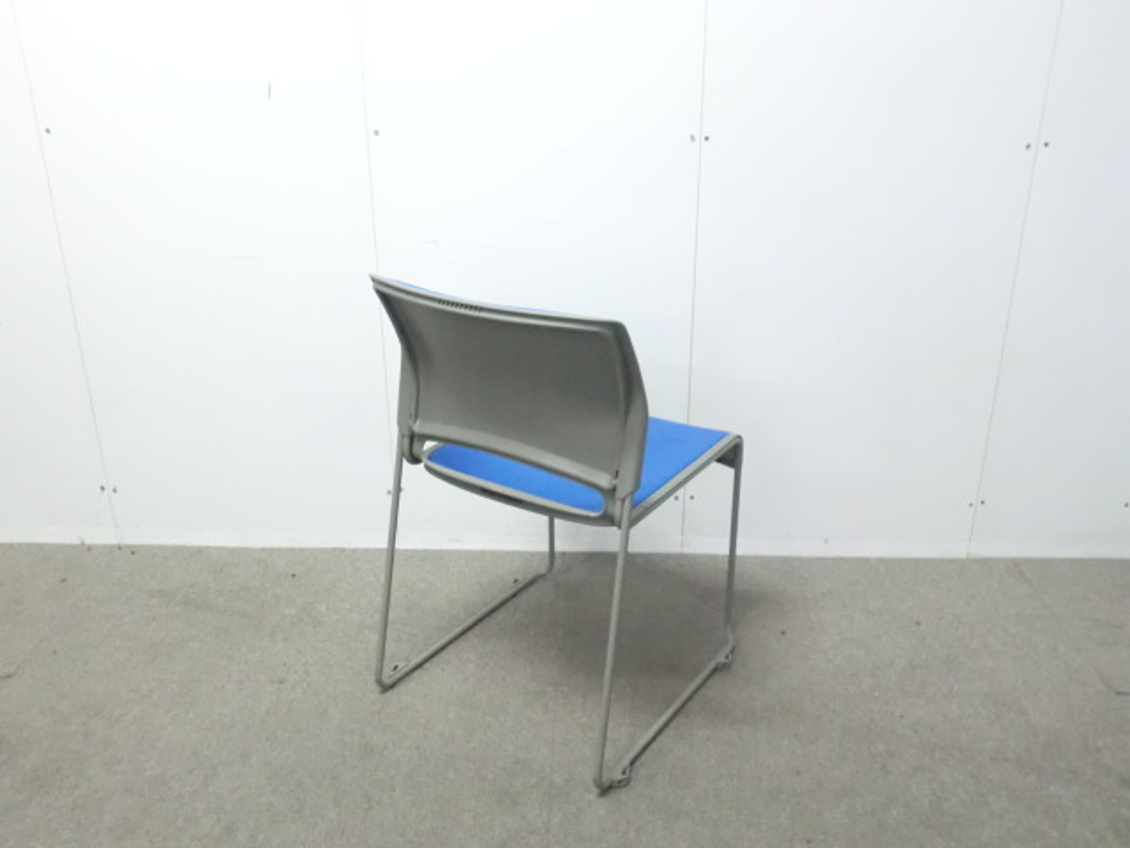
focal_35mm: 32
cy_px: 424
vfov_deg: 44.2
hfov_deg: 56.8
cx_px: 565
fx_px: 1045
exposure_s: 1/40
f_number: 3.5
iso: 800
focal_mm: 5.8
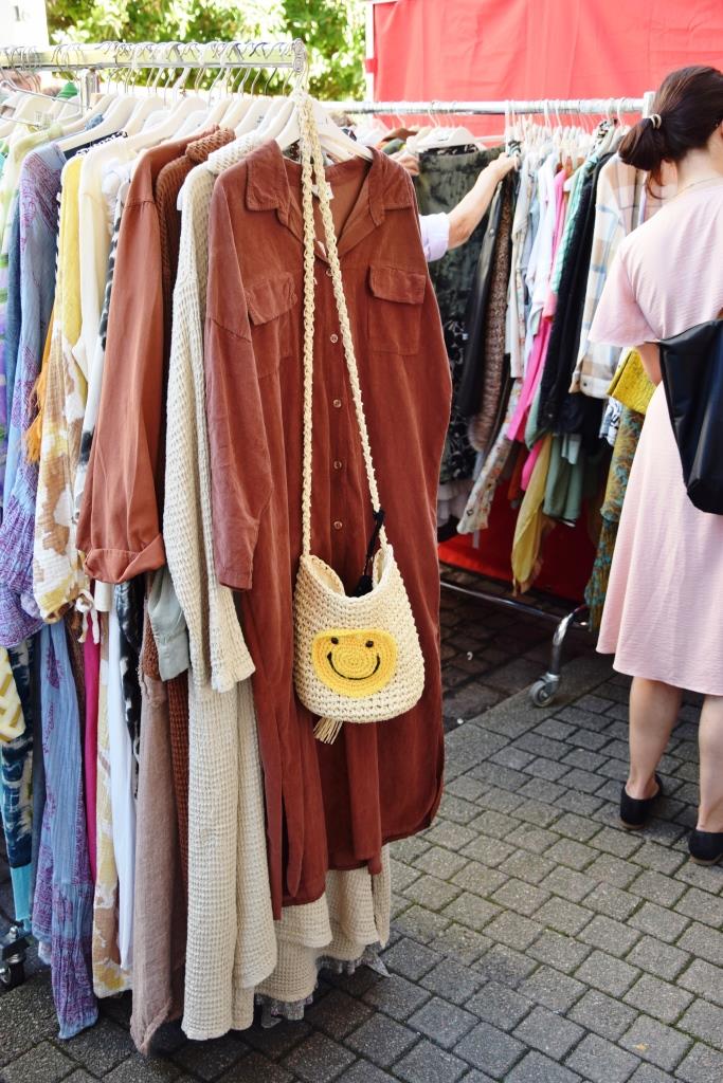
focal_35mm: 38
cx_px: 362
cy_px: 542
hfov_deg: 35.5
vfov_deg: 51.3
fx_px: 1129
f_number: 4
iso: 160
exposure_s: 1/60
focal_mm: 25
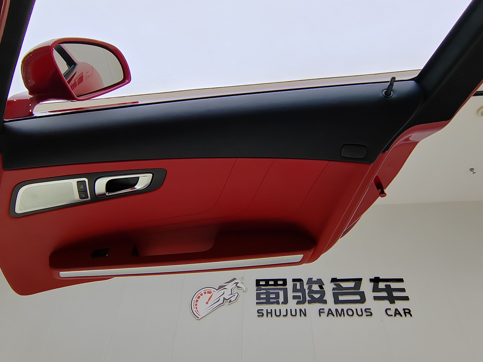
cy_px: 181
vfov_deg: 53.1
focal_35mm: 26
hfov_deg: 67.3
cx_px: 242
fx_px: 363
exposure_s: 1/140
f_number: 2.2
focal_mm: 2.16
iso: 100
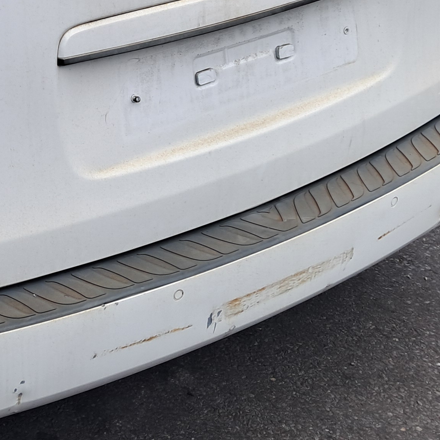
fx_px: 1222
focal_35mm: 85
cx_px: -84
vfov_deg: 19.3
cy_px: -85
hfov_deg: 19.3
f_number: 1.8
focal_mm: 4
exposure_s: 1/139
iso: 50
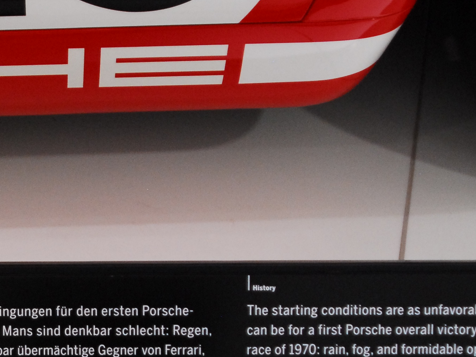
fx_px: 1362
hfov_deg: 19.2
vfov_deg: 14.8
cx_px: -22
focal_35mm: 99
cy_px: 298
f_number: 4
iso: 800
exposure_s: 1/60
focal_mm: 24
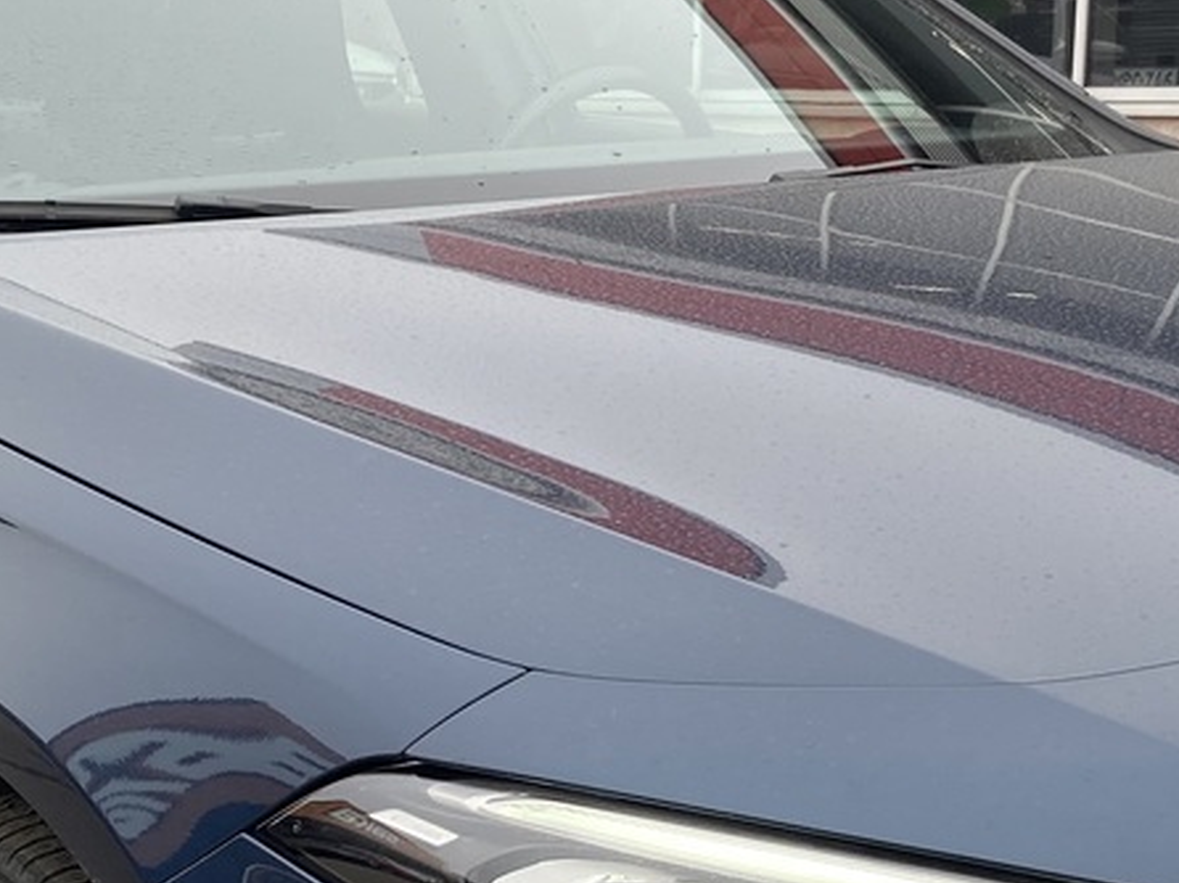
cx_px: 613
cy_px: 904
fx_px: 2859
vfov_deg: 17.1
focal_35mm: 84
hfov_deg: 23.3
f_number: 1.8
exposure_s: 1/283
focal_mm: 4.25
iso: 32
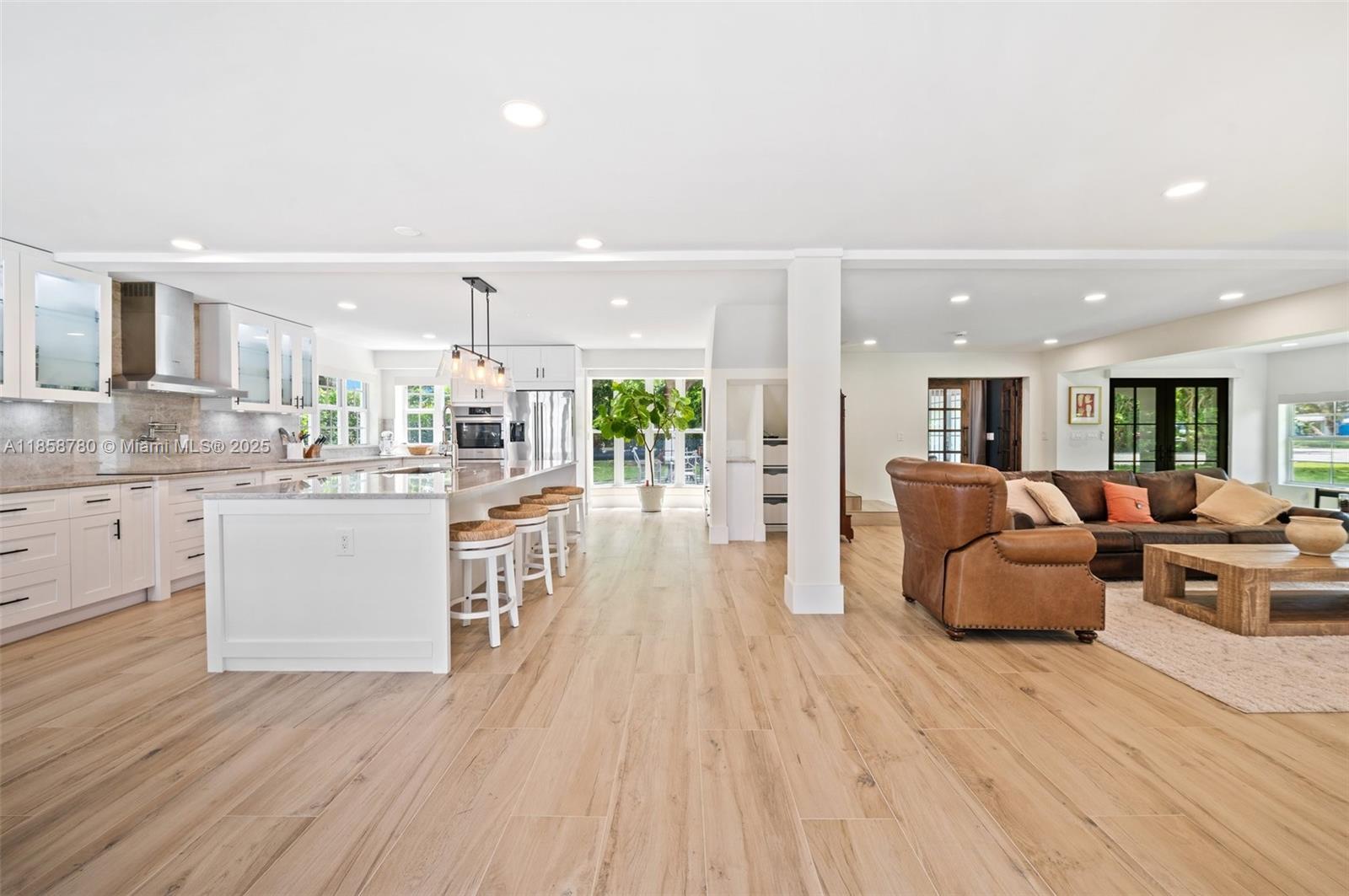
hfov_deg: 104.3
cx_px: 674
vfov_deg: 81.1
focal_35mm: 14
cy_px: 448
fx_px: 524
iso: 200
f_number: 8
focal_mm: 14
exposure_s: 1/13
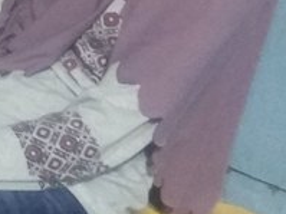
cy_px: 56
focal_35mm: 108
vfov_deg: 13.6
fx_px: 892
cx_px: -147
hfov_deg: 16.5
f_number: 2
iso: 1600
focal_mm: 3.57
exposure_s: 1/13
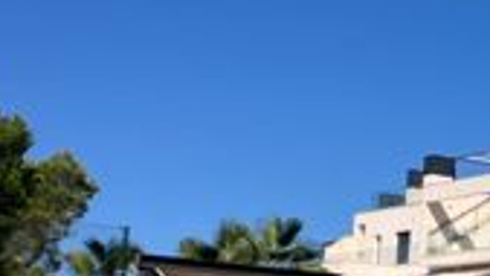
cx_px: 900
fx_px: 1650
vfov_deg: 9.5
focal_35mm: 127
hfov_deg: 14.7
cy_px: 264
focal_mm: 3.99
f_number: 1.8
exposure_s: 1/4049
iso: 32
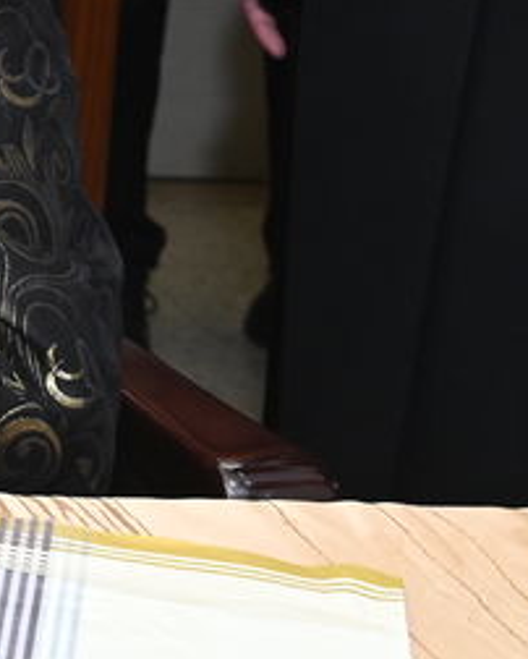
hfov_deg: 7.0
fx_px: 3863
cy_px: -275
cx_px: -1090
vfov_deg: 9.5
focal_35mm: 198
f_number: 7.1
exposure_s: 1/200
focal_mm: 38
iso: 1250
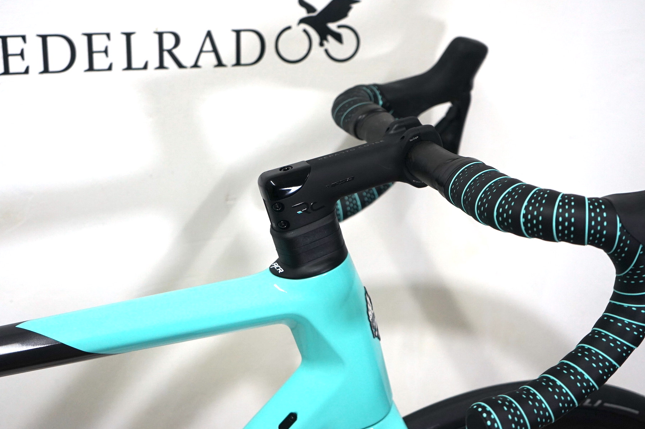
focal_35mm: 50
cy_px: 177
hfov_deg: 39.6
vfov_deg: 26.9
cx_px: 333
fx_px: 895
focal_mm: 41
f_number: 4.5
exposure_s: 1/160
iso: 1000
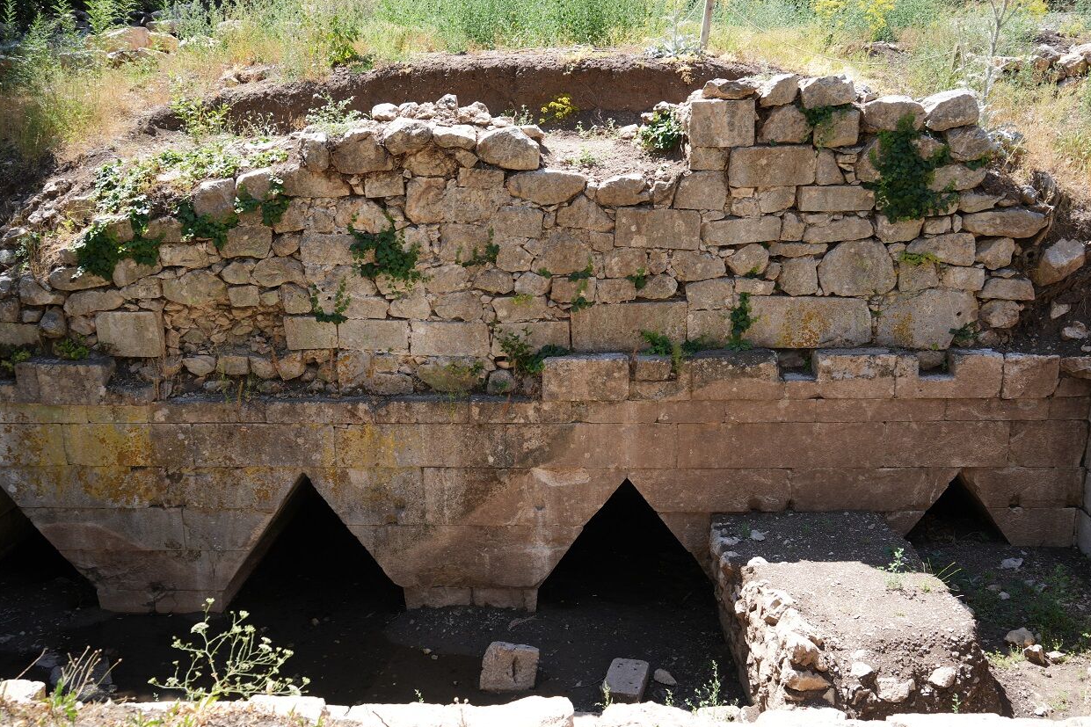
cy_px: 359
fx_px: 1000
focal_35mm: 33
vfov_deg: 40.0
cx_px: 546
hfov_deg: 57.2
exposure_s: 1/200
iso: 100
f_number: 4.5
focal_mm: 32
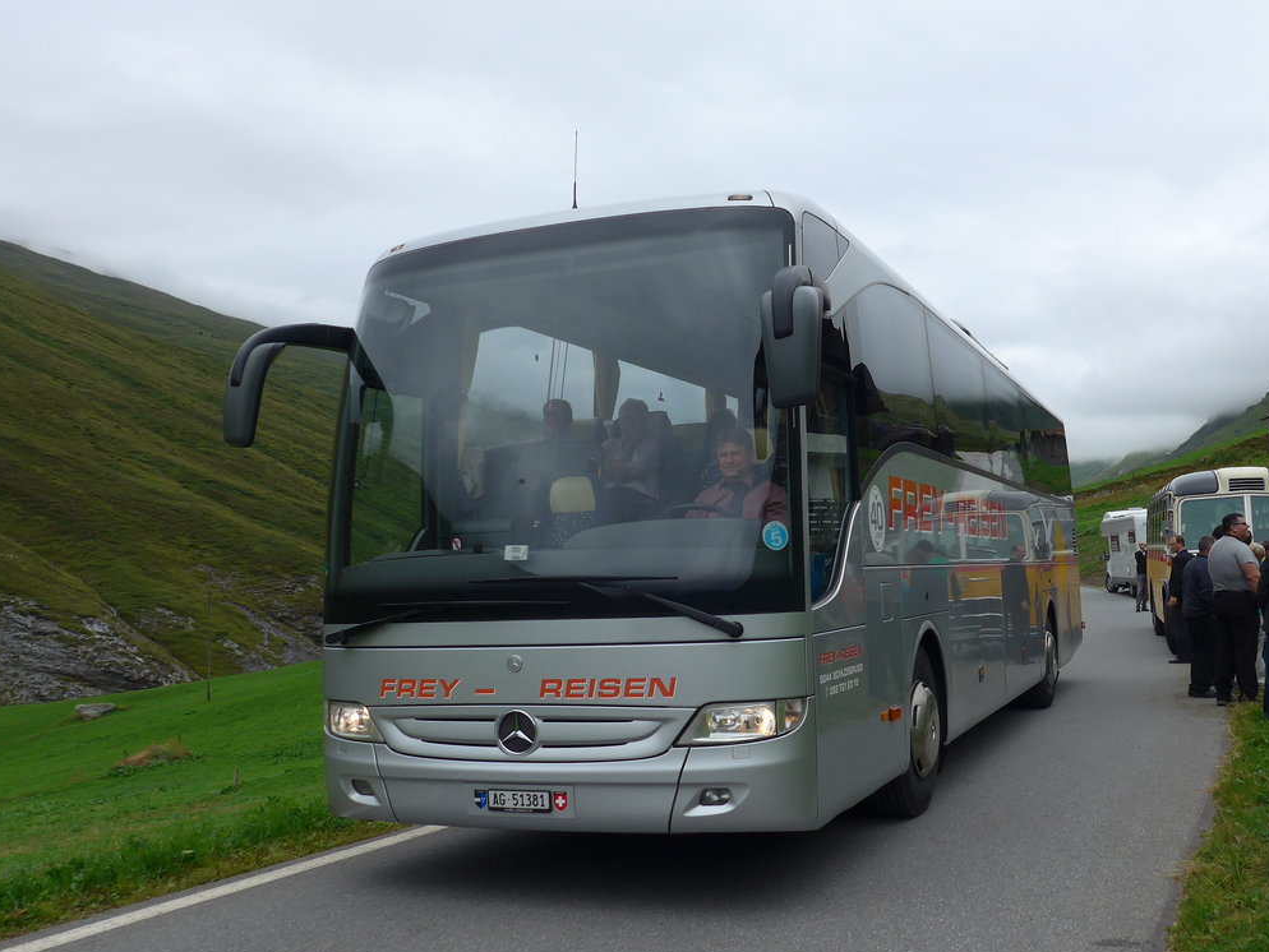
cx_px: 734
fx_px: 1283
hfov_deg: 52.4
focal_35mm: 35
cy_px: 452
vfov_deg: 40.7
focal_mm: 6
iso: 80
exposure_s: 1/1300
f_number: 2.8
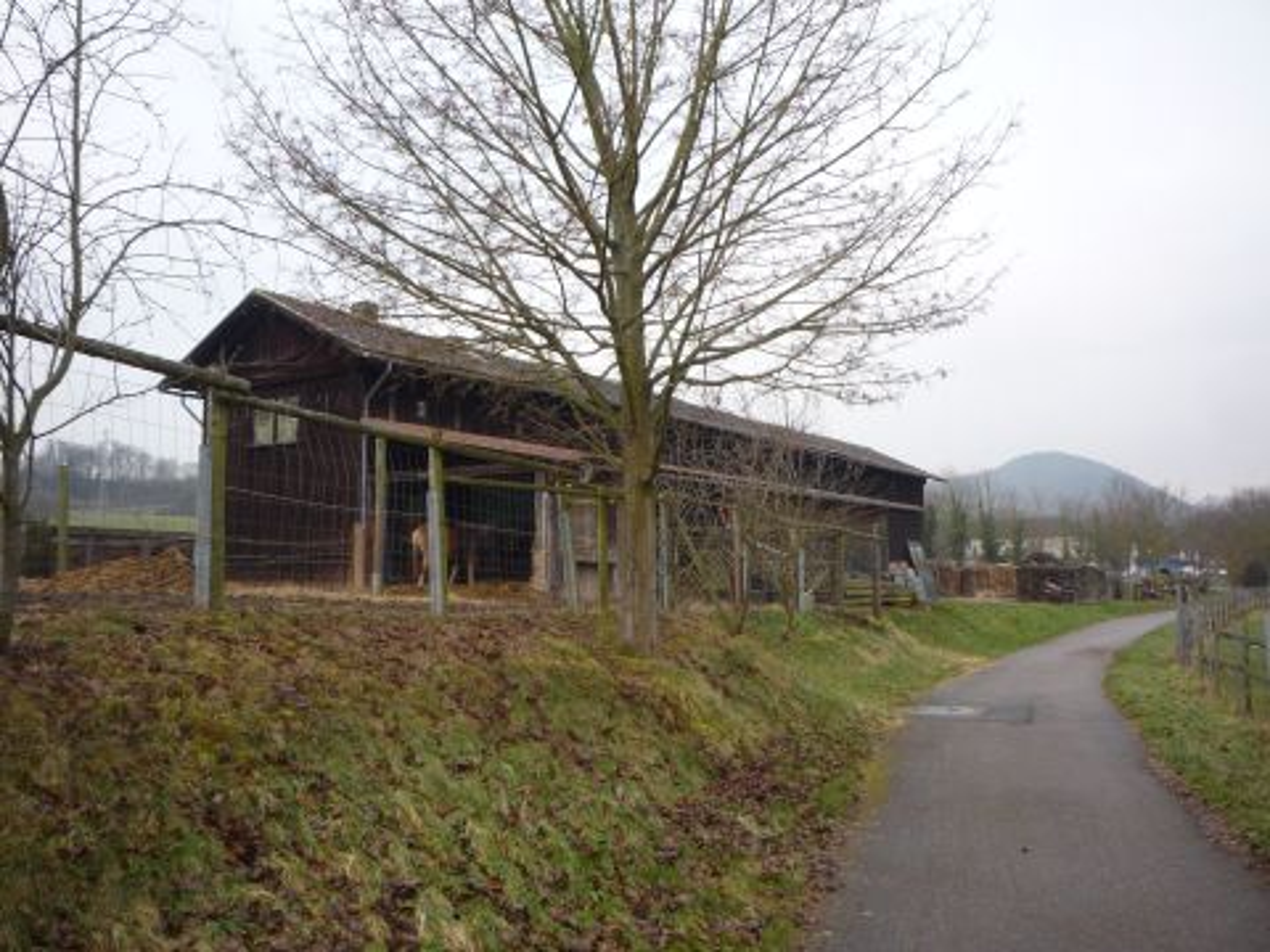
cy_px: 476
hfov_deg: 56.8
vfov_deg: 44.2
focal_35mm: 32
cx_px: 635
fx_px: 1174
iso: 100
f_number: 4
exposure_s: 1/125
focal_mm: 5.2
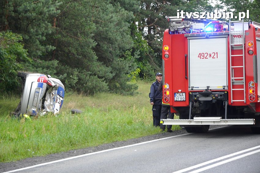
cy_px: 86
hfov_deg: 19.5
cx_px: 130
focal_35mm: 105
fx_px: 758
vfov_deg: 13.0
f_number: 5
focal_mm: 70
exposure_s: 1/60
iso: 1000
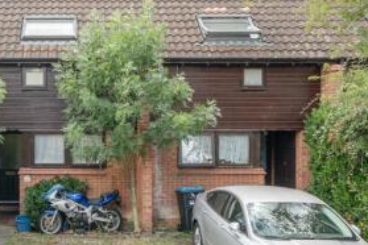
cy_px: 146
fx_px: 470
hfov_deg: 40.7
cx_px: 66
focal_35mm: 46
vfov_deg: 29.2
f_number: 8
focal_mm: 18
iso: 400
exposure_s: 1/125
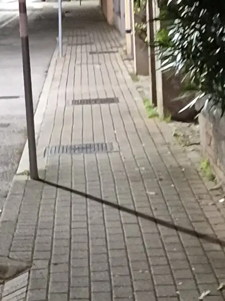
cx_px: -71
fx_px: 1275
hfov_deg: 9.9
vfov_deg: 13.1
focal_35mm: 147
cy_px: -50
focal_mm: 5.4
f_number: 1.8
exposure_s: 1/25
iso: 1600
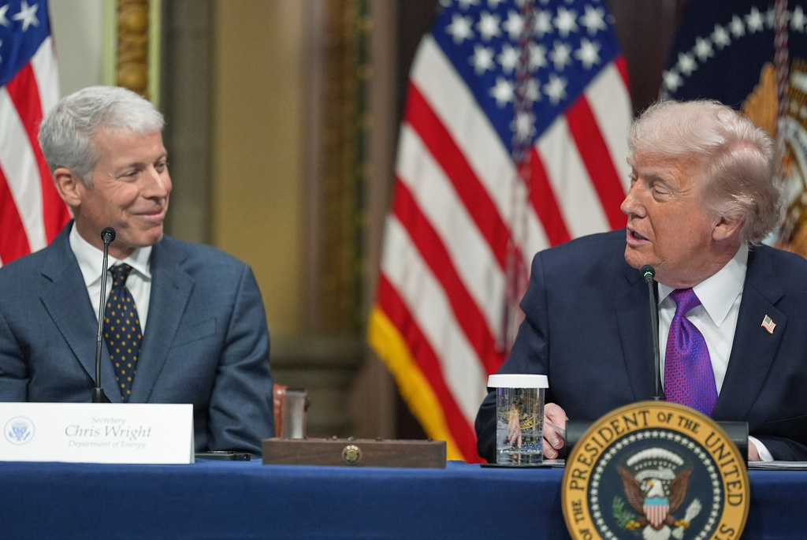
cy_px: 270
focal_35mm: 225
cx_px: 404
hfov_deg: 9.1
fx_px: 5049
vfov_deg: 6.1
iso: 2500
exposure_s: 1/320
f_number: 2
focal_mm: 150
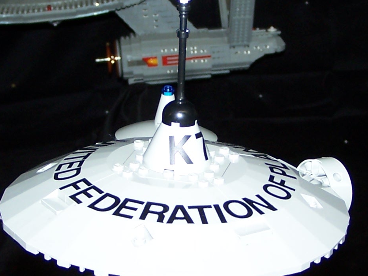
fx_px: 1116
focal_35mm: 105
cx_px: 204
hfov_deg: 18.7
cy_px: 97
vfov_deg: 14.1
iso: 80
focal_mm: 6.3
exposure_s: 1/60
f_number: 2.8
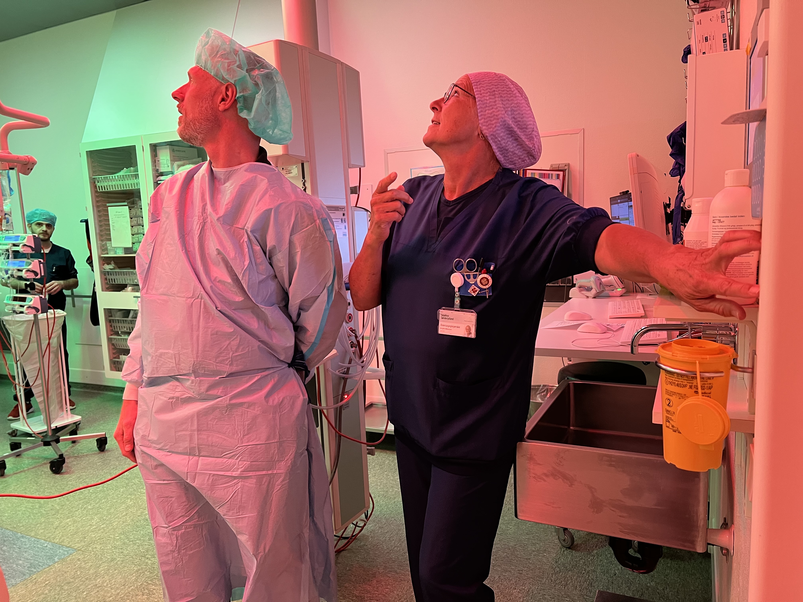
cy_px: 301
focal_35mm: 26
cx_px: 402
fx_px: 603
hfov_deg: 67.3
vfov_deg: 53.1
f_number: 1.5
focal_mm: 5.7
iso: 250
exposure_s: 1/58
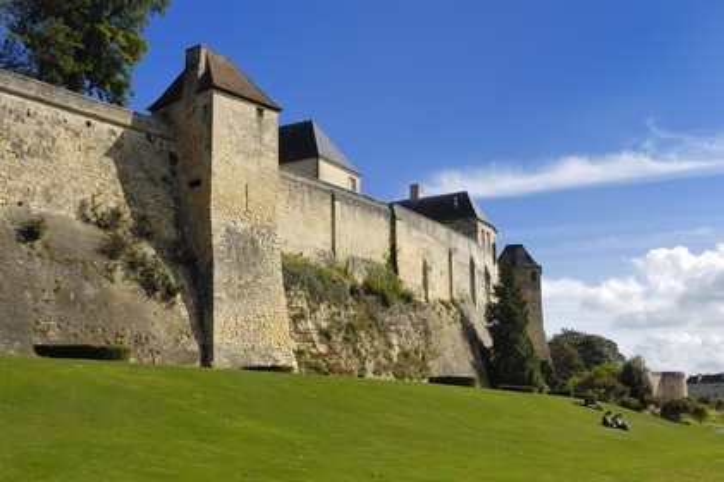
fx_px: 844
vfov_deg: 31.8
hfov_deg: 46.4
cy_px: 241
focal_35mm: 42
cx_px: 362
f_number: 10
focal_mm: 28
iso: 100
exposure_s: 1/160
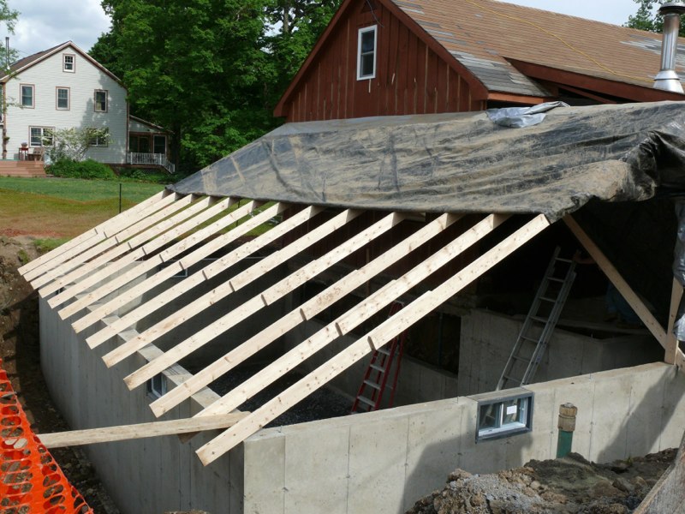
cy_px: 257
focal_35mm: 38
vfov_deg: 37.7
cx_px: 342
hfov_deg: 49.0
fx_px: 752
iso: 100
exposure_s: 1/400
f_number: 5.6
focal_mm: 8
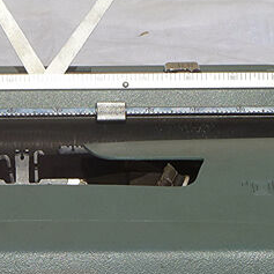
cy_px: 265
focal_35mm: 224
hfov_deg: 7.8
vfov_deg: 7.8
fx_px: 2006
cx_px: 43
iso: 80
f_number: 13
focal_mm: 13.3
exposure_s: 1/200
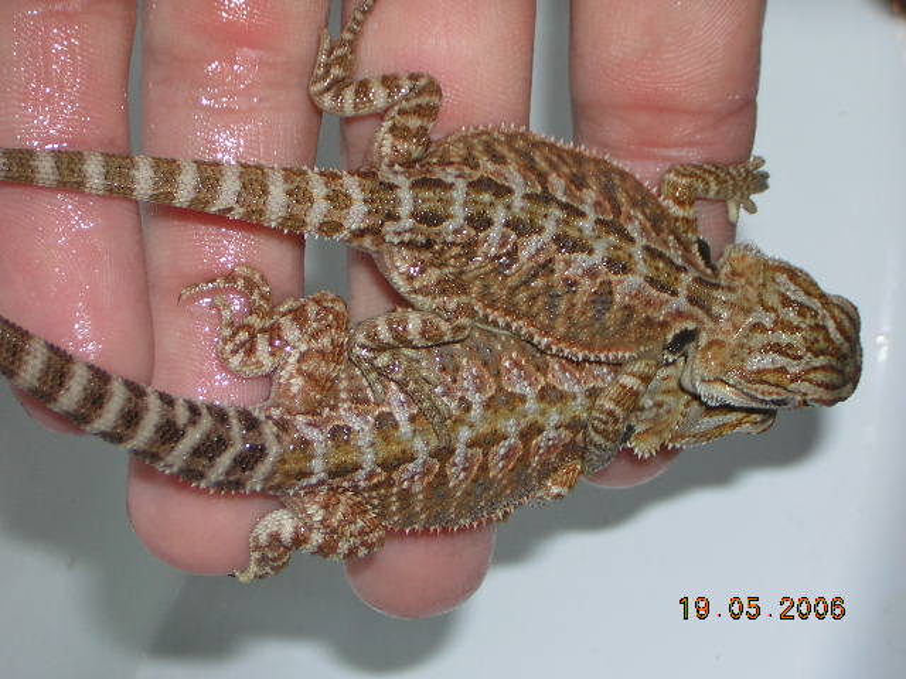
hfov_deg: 18.2
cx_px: 453
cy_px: 340
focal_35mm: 108
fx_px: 2827
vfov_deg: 13.7
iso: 50
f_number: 4.7
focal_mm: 14.1
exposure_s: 1/60.1
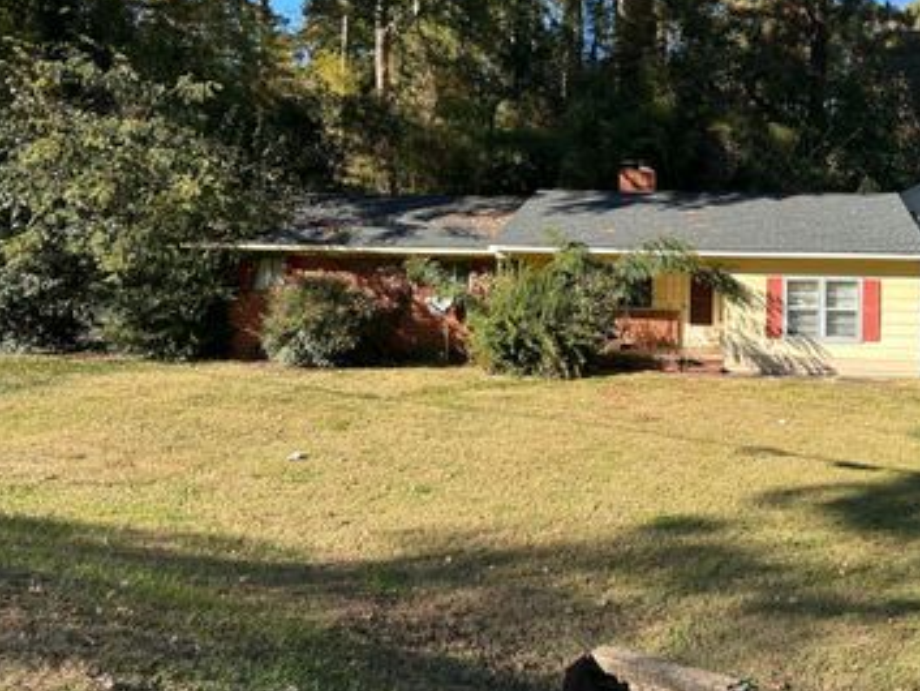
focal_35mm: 34
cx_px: 641
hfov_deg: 52.5
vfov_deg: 41.7
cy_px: 283
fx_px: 904
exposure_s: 1/1393
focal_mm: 6.86
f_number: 1.78
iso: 80
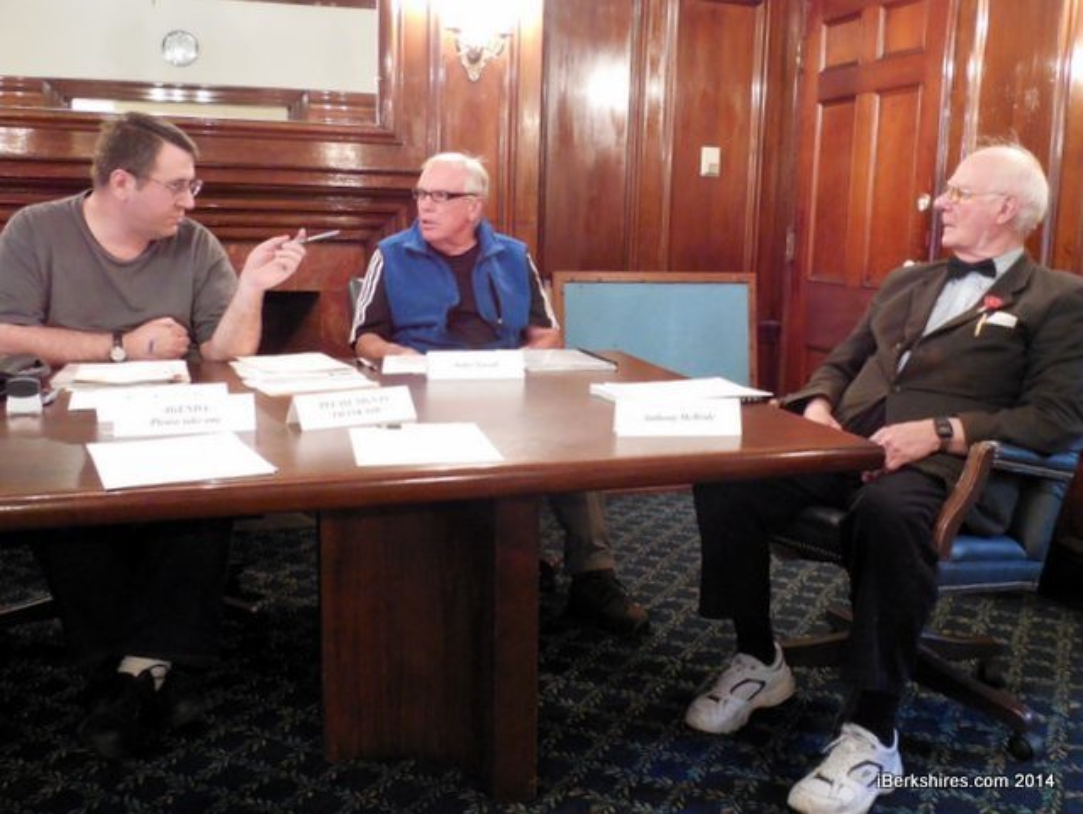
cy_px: 407
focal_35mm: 25
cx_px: 542
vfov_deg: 54.9
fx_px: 783
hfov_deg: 69.4
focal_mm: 4.5
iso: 800
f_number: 3.3
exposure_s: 1/8
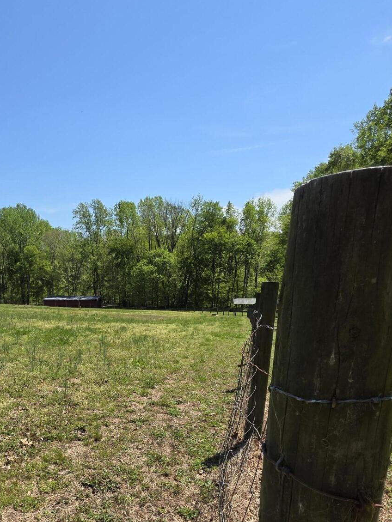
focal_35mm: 23
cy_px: 368
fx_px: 347
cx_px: 97
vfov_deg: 70.6
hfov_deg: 55.9
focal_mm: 2.2
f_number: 1.9
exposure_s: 1/2352
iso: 40
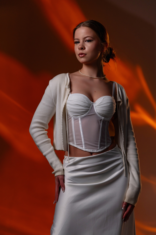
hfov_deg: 14.8
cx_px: 78
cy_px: 118
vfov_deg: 22.2
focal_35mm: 92
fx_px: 599
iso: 320
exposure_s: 1/160
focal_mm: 92
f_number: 4
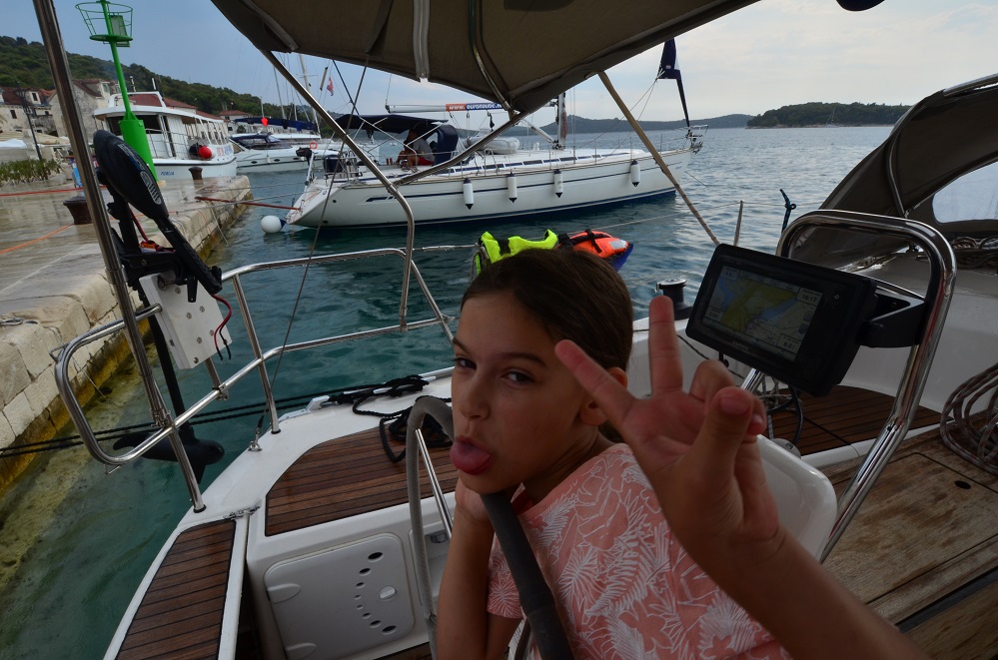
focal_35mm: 18
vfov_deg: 67.1
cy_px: 330
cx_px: 499
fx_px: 498
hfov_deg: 90.1
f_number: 22
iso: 250
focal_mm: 12
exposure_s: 1/60
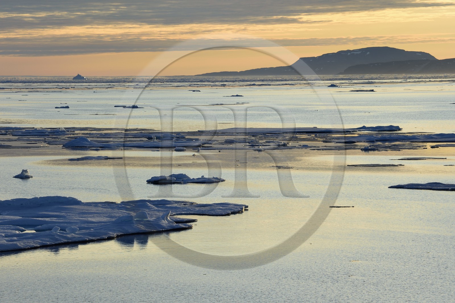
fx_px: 2273
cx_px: 228
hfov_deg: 11.4
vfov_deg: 7.6
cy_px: 152
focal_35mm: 180
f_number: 13
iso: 200
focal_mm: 180
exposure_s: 1/250
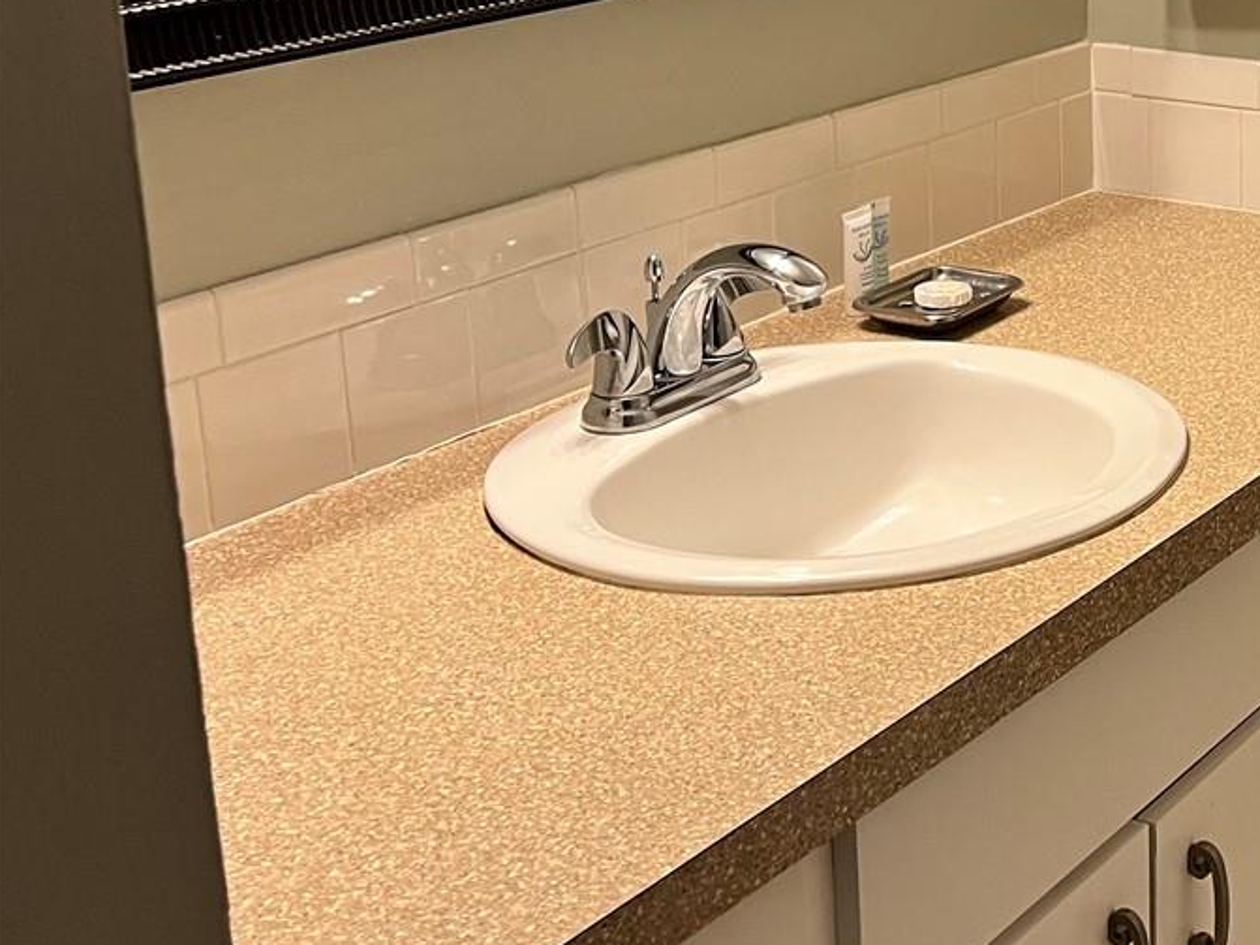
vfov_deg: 23.3
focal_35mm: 62
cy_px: 171
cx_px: 1493
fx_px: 2256
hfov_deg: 27.6
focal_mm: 5.1
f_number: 1.6
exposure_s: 1/60
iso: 100
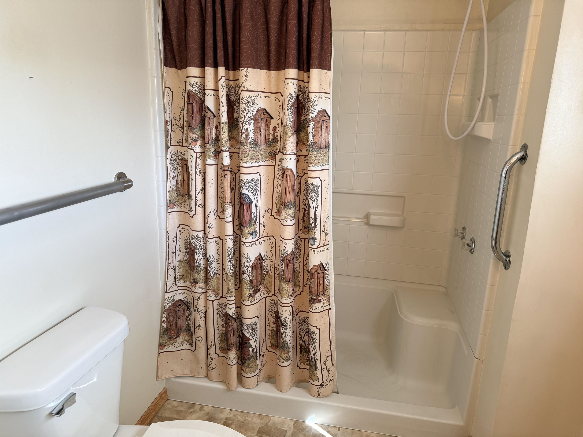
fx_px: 404
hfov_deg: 71.6
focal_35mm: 24
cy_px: 218
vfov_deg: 56.8
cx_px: 292
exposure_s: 1/120
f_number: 1.78
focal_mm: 6.76
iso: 125
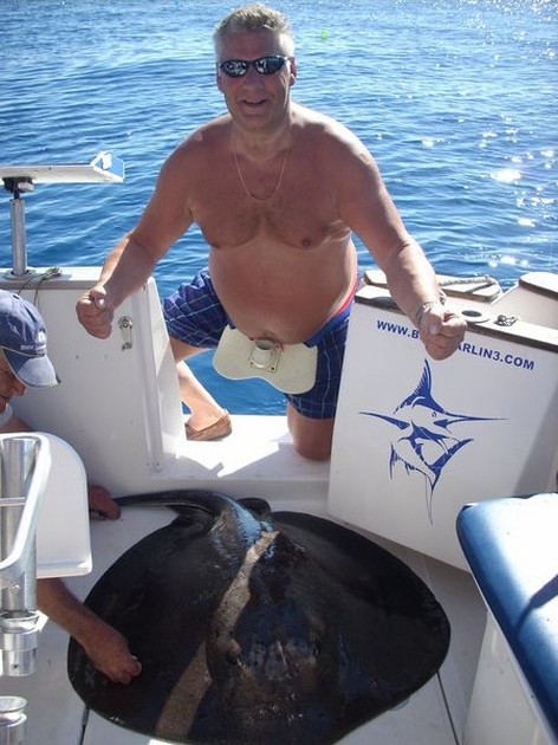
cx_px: 279
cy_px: 372
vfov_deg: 50.2
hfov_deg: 38.6
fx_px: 796
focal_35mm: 37
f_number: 5.6
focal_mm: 6.2
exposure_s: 1/130
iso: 64
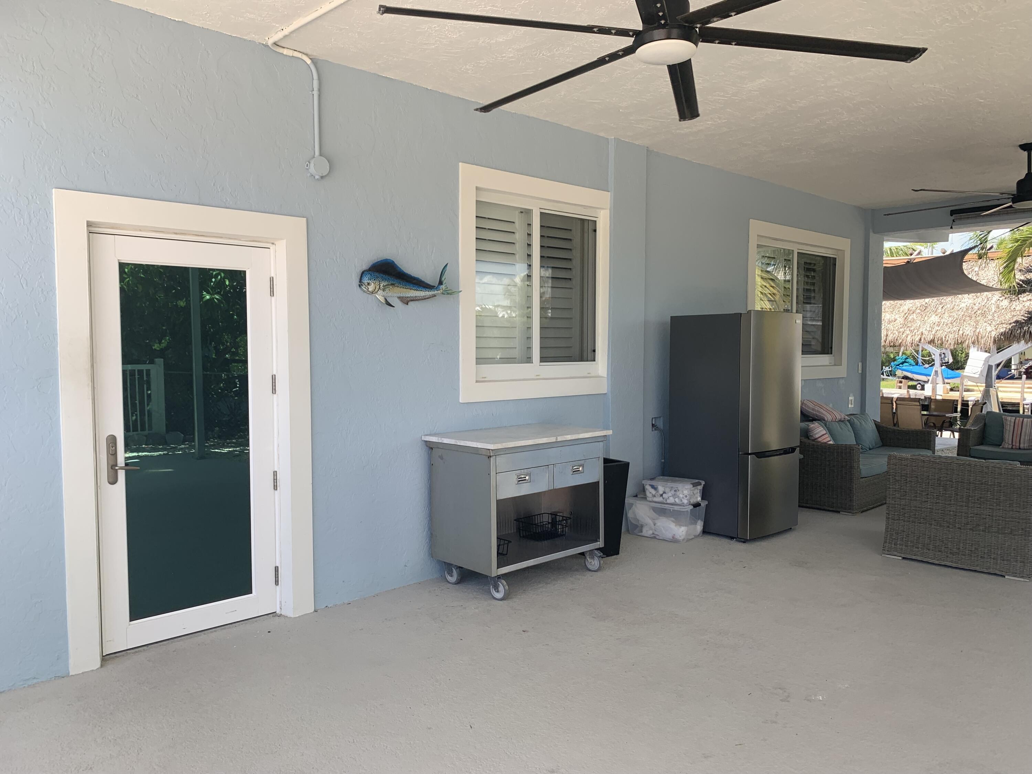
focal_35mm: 26
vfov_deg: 53.1
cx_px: 516
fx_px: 775
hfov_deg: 67.3
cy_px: 387
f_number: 1.8
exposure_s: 1/431
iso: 25
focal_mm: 4.25
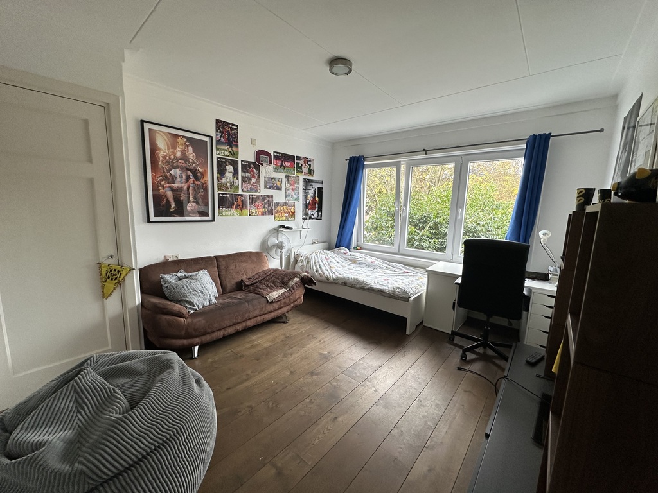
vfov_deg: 85.7
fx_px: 266
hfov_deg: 102.1
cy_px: 246
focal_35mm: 14
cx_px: 329
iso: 125
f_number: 2.2
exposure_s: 1/99
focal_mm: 2.22
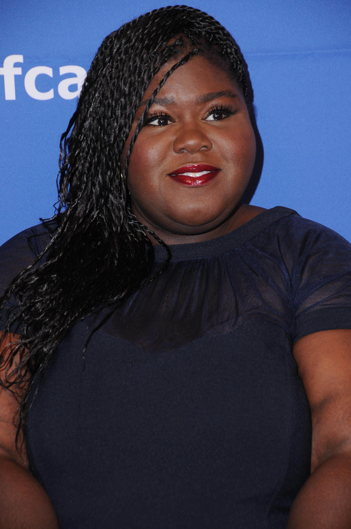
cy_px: 264
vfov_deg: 14.4
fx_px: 2089
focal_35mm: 142
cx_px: 176
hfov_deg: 9.6
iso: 640
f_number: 6.3
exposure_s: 1/200
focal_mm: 95
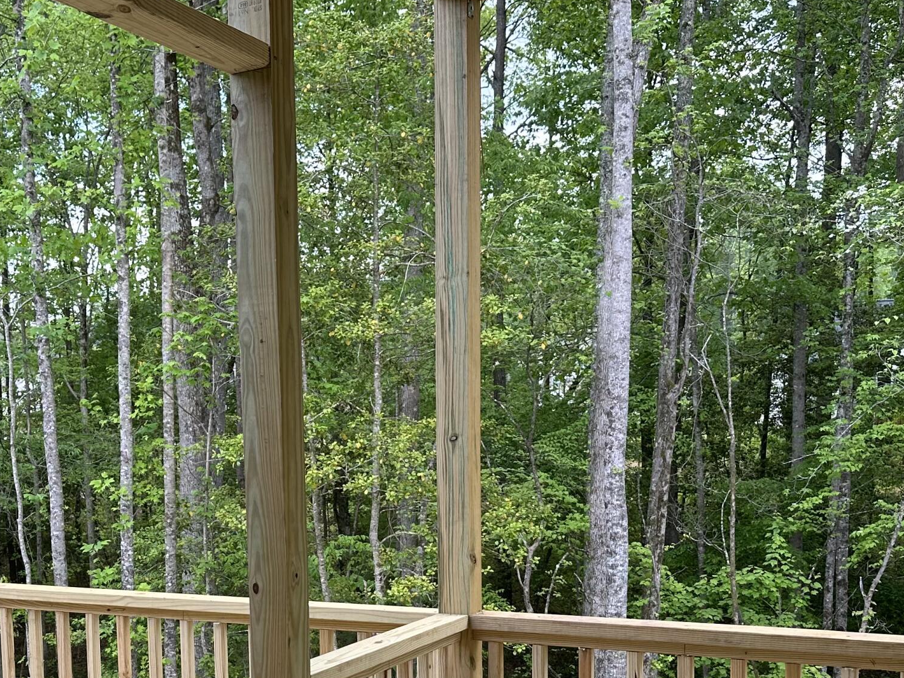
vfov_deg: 29.4
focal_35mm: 48
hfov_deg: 39.1
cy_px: 573
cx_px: 289
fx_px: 1254
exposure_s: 1/327
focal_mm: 6.86
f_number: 1.78
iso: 80
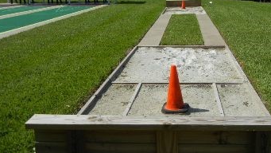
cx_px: 172
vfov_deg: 27.4
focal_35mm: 43
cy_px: 38
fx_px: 309
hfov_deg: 46.8
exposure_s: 1/762
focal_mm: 5.4
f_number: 7
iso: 160
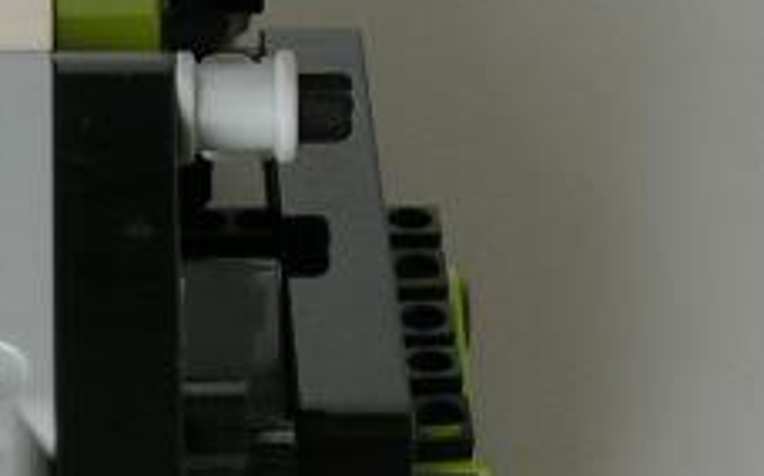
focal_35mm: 181
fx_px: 3765
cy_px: 922
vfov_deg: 7.0
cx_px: 111
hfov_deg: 11.5
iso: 64
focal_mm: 7.8
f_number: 2.8
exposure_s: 1/36.1
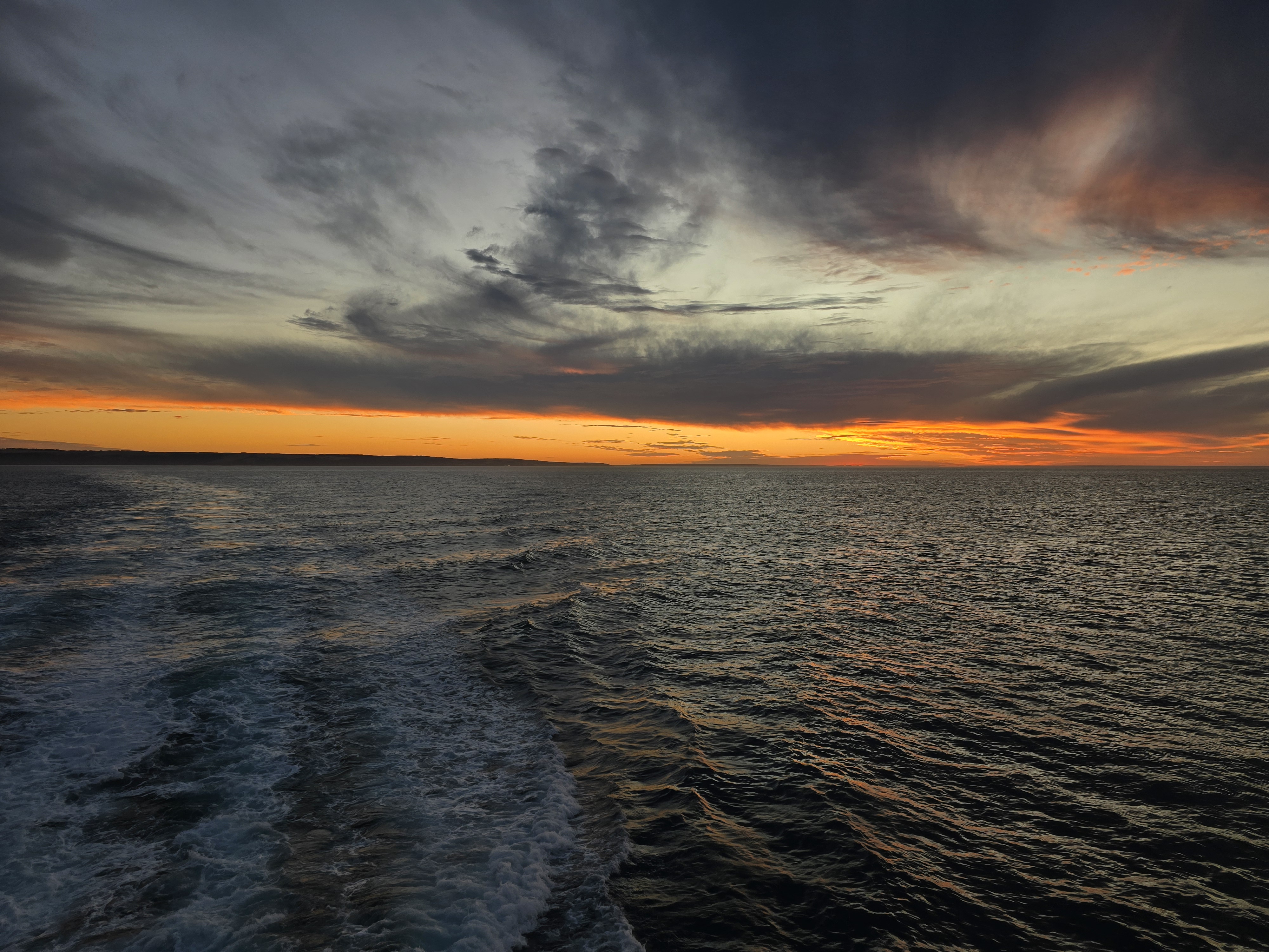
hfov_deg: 73.9
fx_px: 843
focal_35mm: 23
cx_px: 634
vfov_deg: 58.9
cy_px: 476
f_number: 1.7
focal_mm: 6.3
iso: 25
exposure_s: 1/180
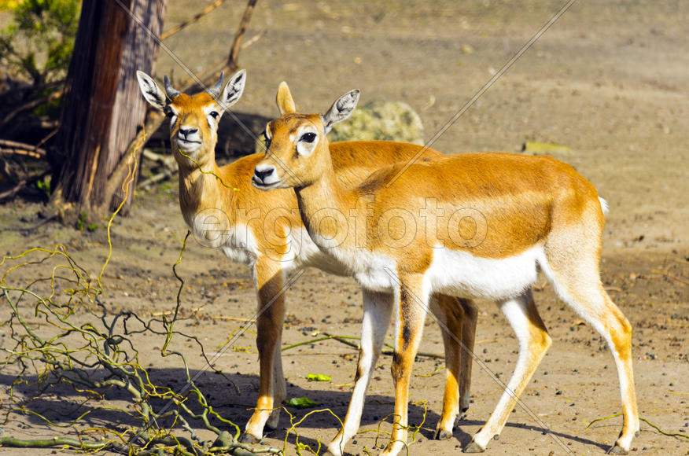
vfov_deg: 5.7
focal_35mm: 240
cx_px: 344
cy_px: 228
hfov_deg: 8.6
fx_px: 4583
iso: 100
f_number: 5.6
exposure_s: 1/350
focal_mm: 160
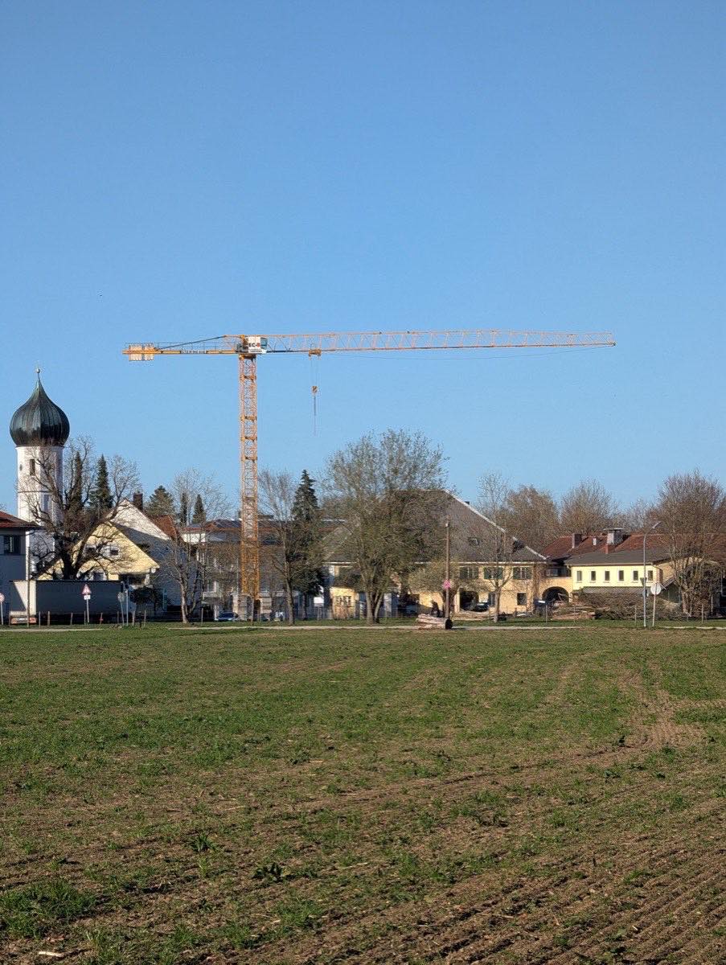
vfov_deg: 17.9
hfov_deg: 13.5
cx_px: 363
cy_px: 482
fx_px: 3069
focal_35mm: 110
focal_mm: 17.91
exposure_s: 1/1021
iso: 45
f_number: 2.8
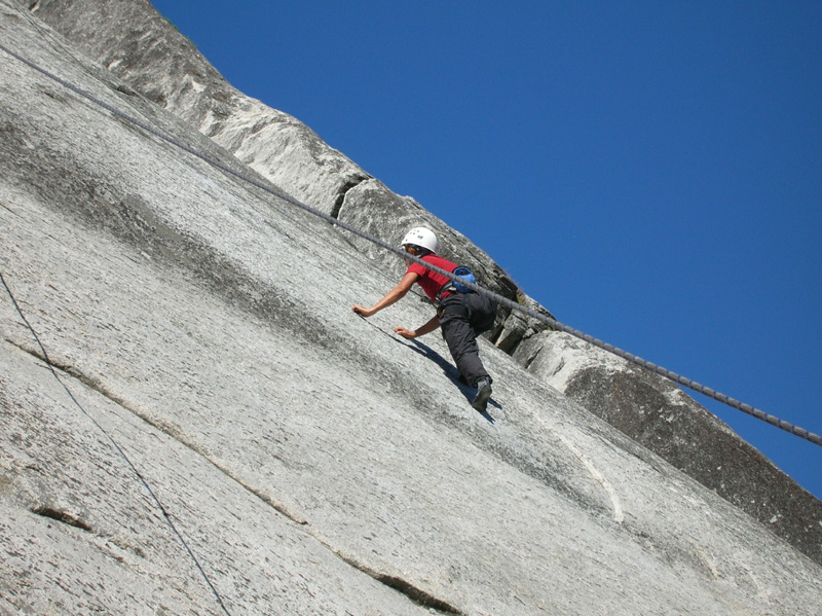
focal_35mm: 105
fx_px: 2492
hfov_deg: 18.7
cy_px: 308
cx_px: 411
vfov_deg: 14.1
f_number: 4.9
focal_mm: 17.4
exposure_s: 1/436
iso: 50
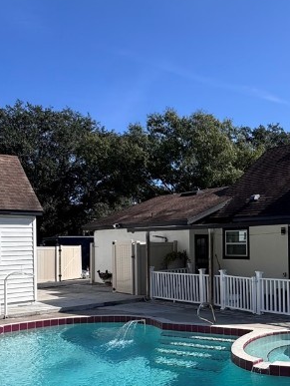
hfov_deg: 35.5
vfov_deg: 49.6
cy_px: 240
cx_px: 282
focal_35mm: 37
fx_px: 413
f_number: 2.2
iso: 50
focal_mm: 2.22
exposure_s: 1/1637
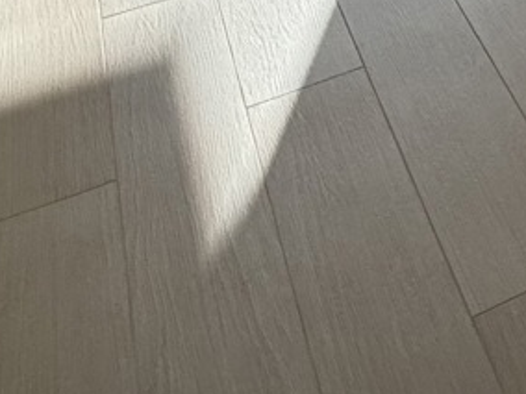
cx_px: 672
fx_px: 1200
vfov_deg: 12.2
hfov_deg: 22.3
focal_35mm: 79
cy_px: -692
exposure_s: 1/336
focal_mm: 2.22
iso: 64
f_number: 2.2
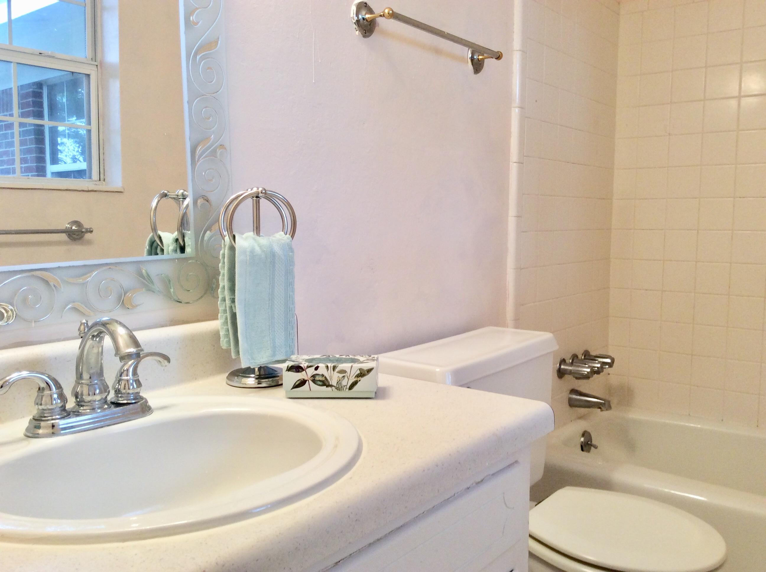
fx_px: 707
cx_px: 383
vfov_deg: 44.1
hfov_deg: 56.9
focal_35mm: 32
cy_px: 286
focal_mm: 3.3
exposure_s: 1/40
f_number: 2.4
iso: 40
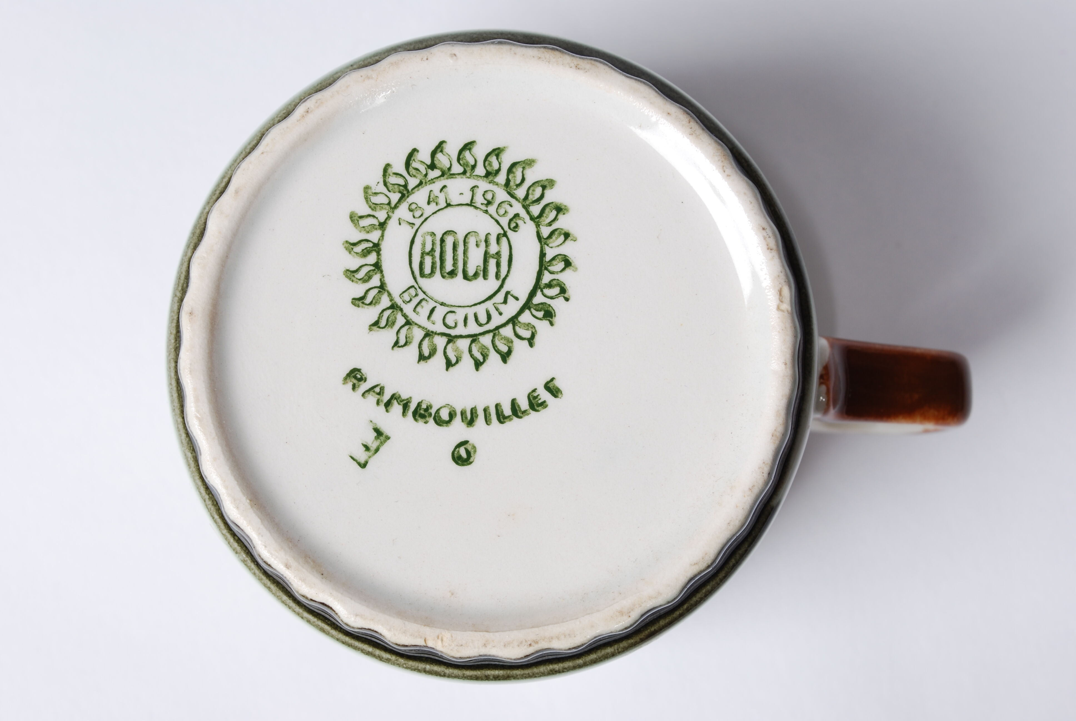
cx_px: 538
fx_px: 1795
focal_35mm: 60
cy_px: 360
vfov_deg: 22.7
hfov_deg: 33.4
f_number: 14
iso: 100
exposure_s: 1/20
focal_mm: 40
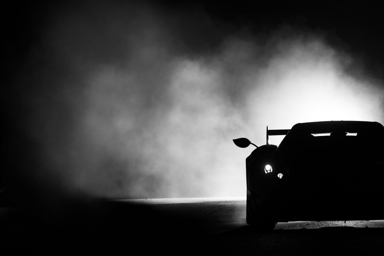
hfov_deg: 12.1
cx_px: 192
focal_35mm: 170
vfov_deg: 8.1
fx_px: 1814
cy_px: 128
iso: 1250
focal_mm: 170
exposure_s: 1/160
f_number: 4
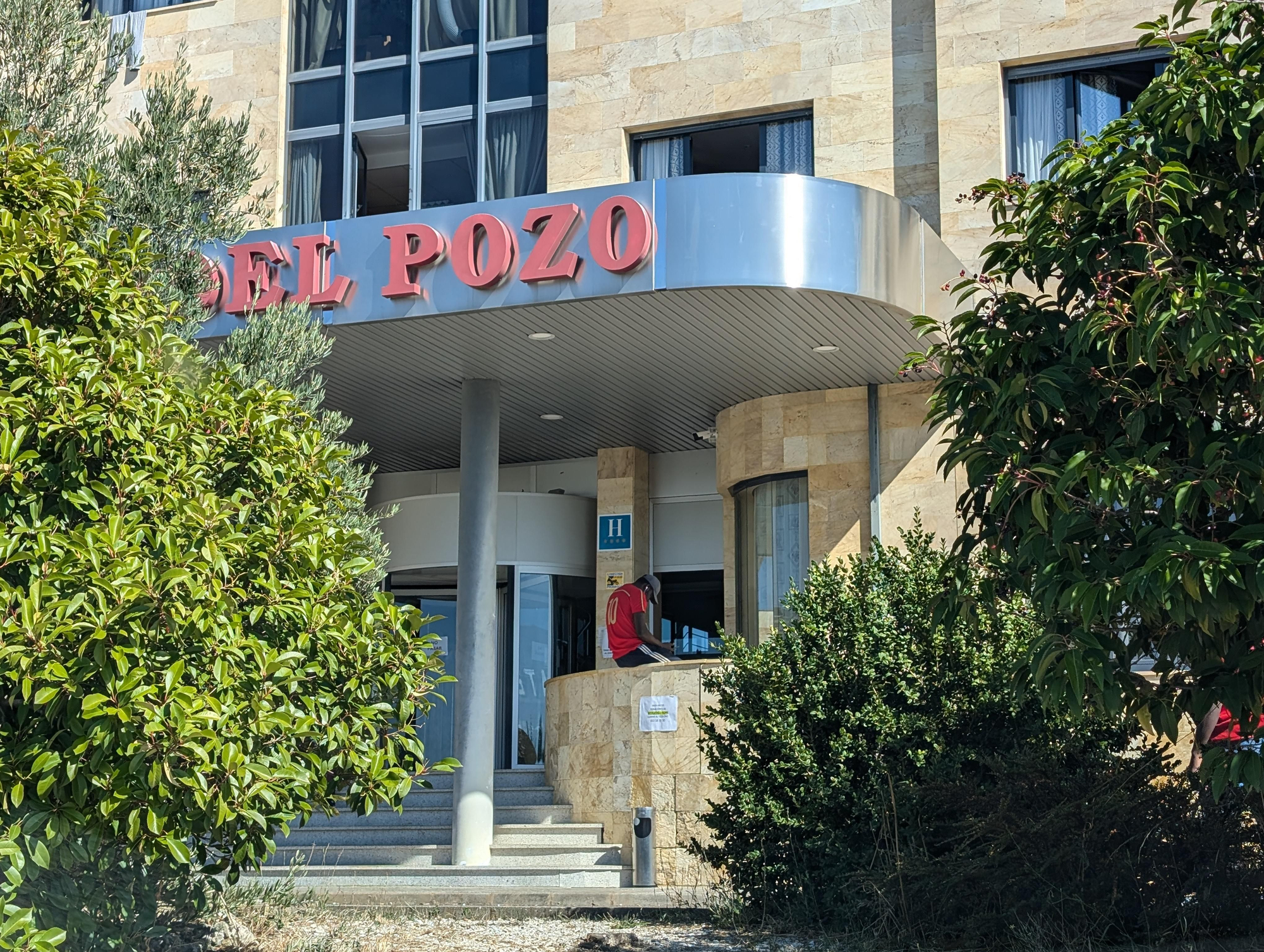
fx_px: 1792
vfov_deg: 29.7
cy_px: 476
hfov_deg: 38.9
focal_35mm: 49
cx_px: 632
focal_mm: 6.9
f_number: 1.68
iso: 21
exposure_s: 1/1166
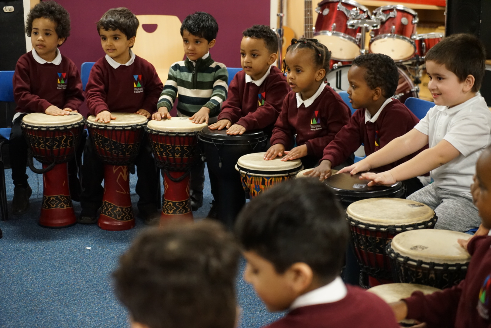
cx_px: 246
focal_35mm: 70
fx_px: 955
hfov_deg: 28.8
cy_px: 164
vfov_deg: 19.5
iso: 5000
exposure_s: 1/160
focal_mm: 70
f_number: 4
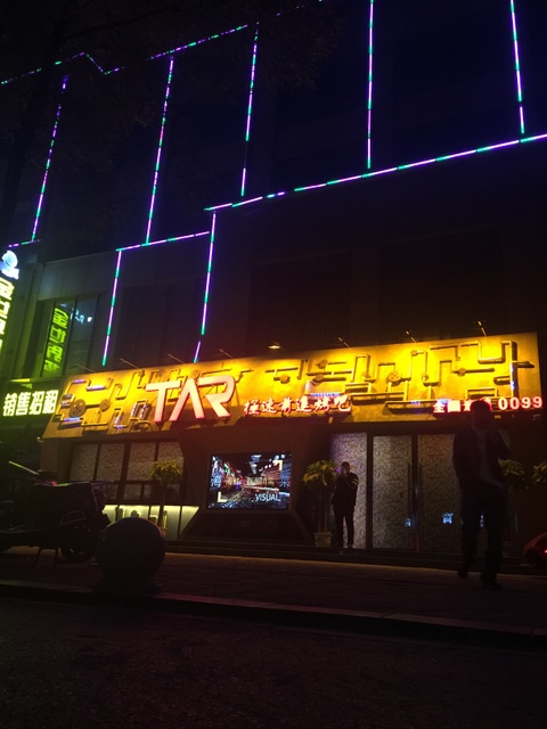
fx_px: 611
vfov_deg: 61.7
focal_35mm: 29
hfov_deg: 48.2
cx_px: 274
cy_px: 364
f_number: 2.2
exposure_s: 1/8
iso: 125
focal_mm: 4.15
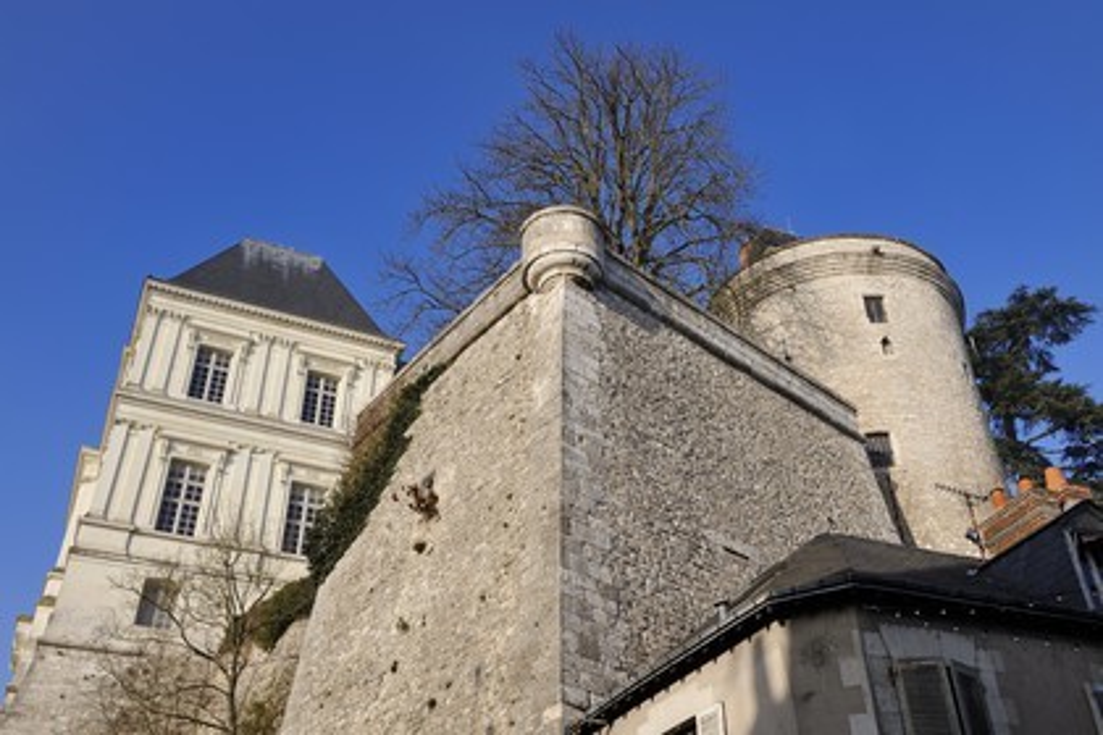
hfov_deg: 55.8
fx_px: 1042
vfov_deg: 38.9
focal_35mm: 34
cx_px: 552
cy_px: 368
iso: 200
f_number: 13
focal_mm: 34
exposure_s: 1/160
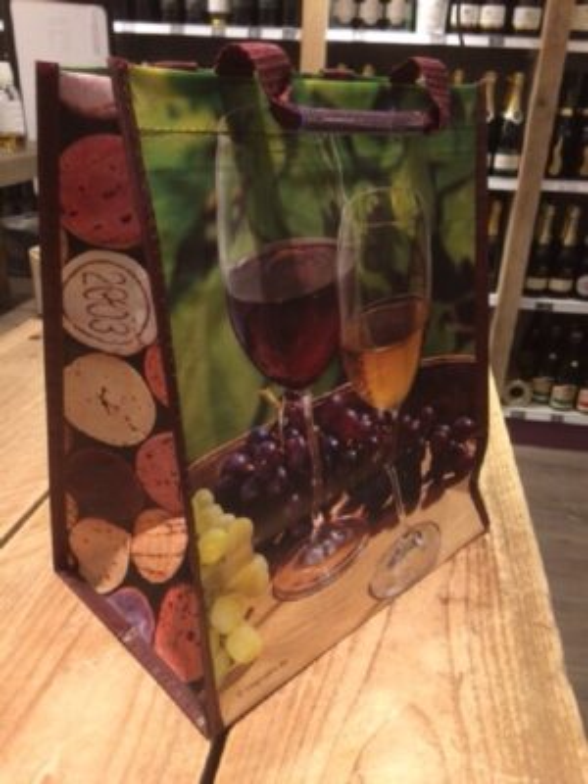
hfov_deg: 48.2
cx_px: 294
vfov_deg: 61.7
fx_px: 657
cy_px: 392
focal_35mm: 29
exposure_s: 1/33
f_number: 2.2
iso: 250
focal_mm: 4.15
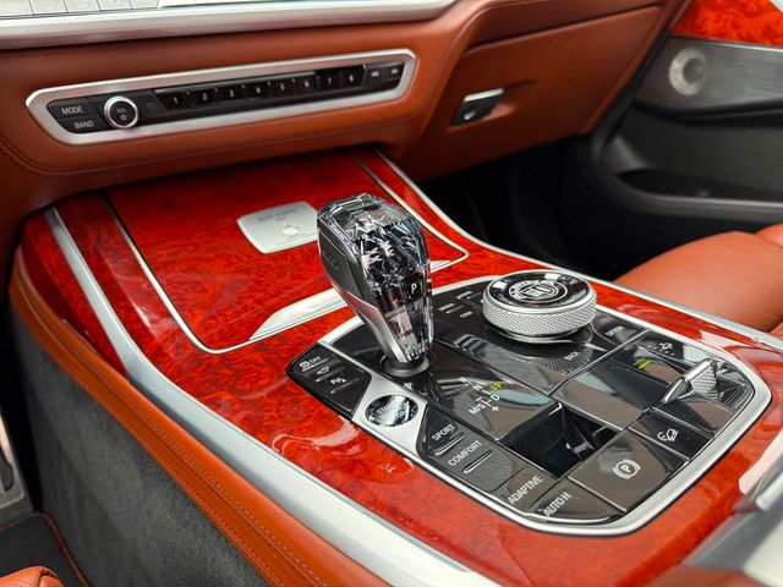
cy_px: 294
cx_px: 392
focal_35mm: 24
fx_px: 543
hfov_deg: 71.6
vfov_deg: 56.8
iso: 200
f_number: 1.78
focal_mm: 6.76
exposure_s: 1/117
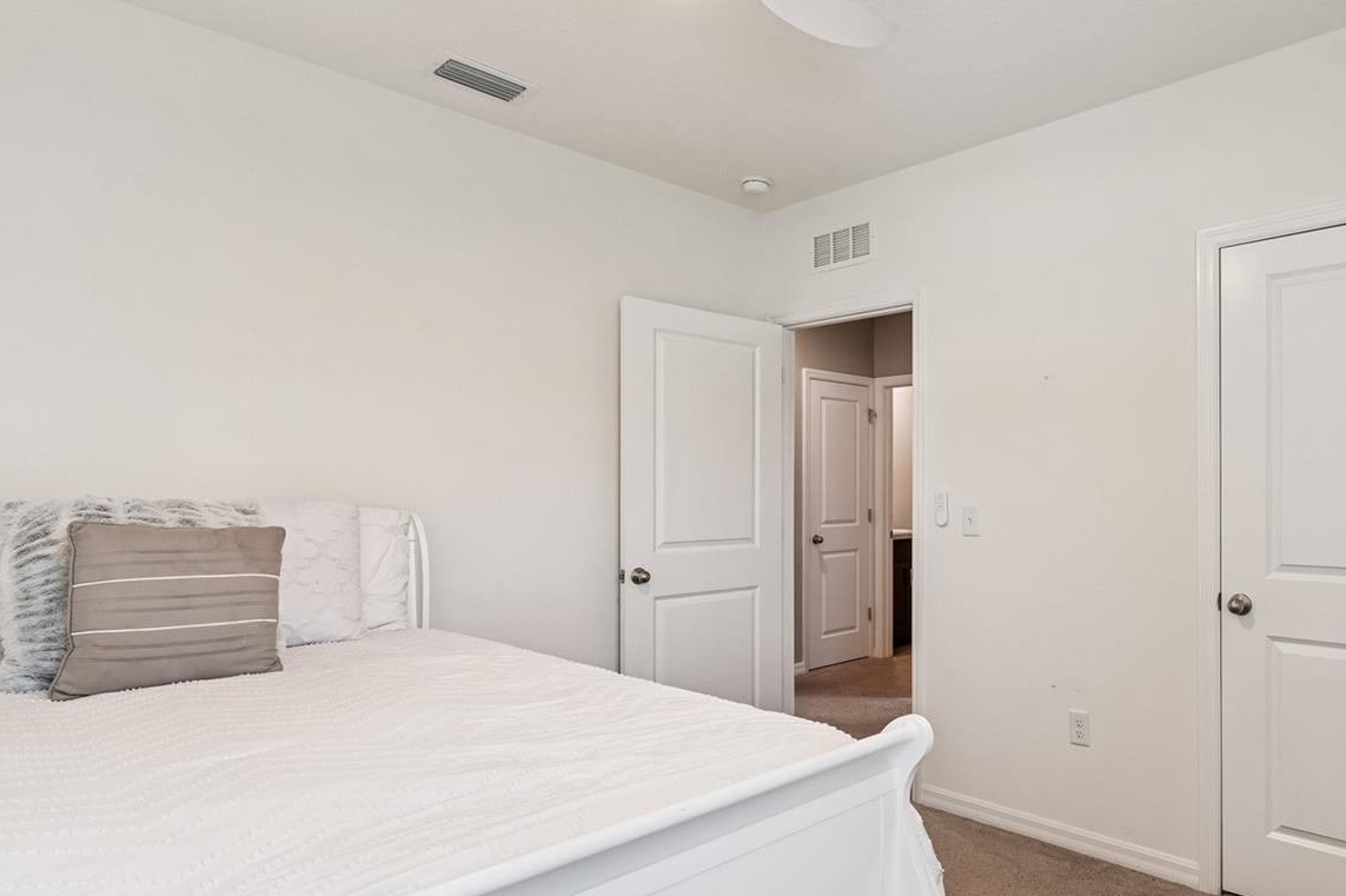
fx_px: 785
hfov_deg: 78.8
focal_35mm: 21
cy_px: 484
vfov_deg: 59.4
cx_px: 888
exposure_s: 1/3.33
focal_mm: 10
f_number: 7.1
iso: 100
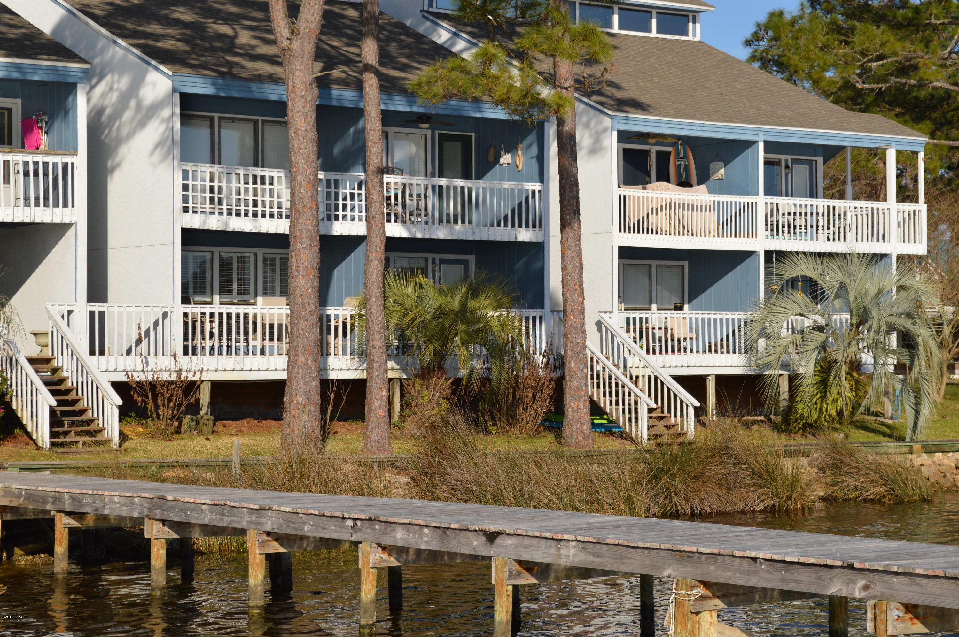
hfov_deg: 24.6
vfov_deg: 16.5
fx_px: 2196
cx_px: 480
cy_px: 318
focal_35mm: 82
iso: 100
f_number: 9
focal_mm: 55
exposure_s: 1/320
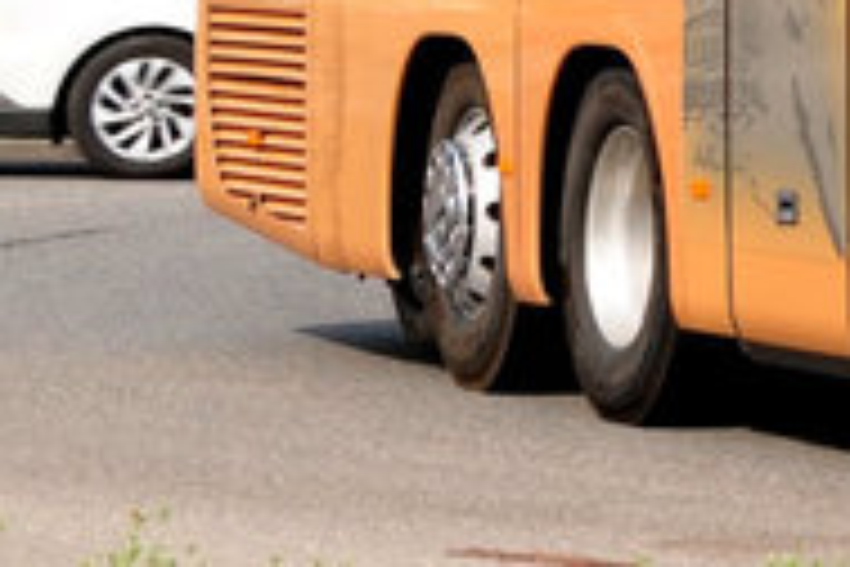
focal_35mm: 305
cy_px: -628
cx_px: 2442
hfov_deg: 6.3
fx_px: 7201
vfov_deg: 4.4
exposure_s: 1/250
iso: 200
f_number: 8
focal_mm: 32
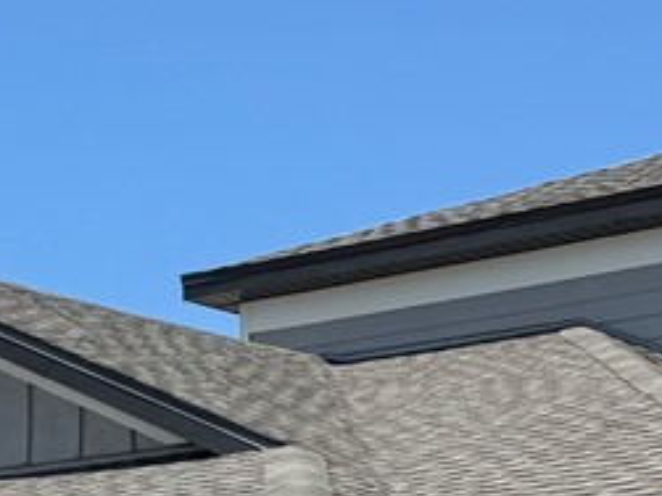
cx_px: 649
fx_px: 2925
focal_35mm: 153
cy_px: 863
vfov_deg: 9.3
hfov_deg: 12.8
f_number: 1.78
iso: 80
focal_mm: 6.76
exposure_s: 1/3802
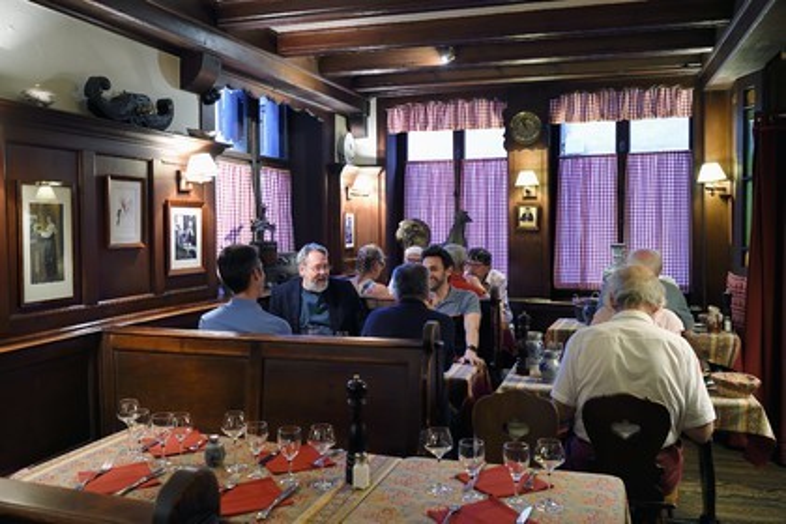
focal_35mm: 31
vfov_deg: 42.3
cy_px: 262
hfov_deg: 60.3
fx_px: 677
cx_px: 393
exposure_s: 1/15
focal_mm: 31
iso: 1600
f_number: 5
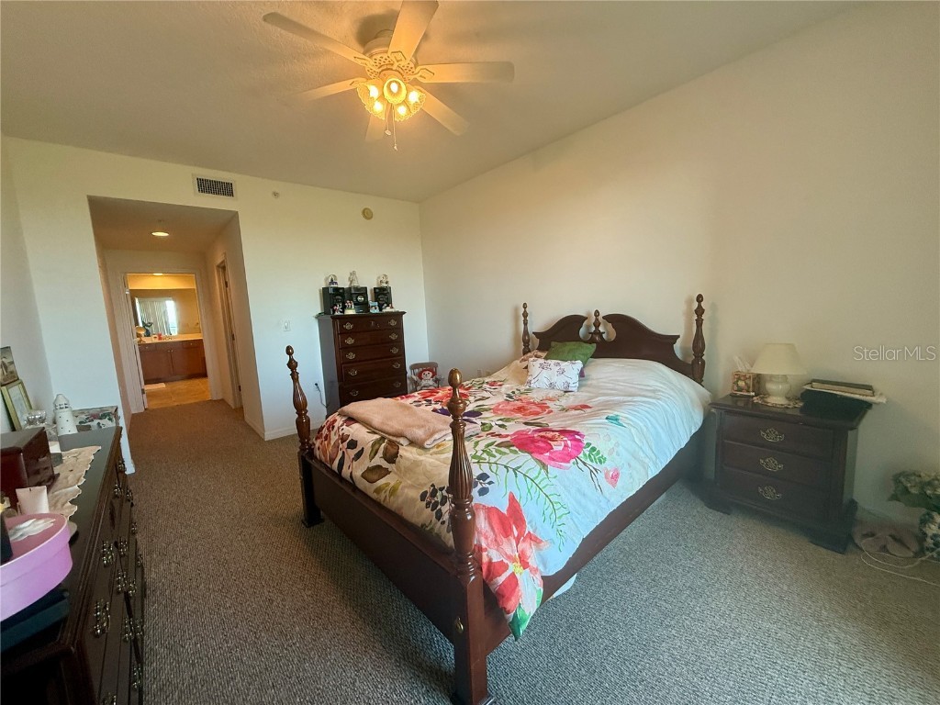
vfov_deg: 85.7
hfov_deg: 102.1
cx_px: 470
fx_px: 380
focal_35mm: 14
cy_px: 352
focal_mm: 2.22
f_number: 2.2
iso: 200
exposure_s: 1/120
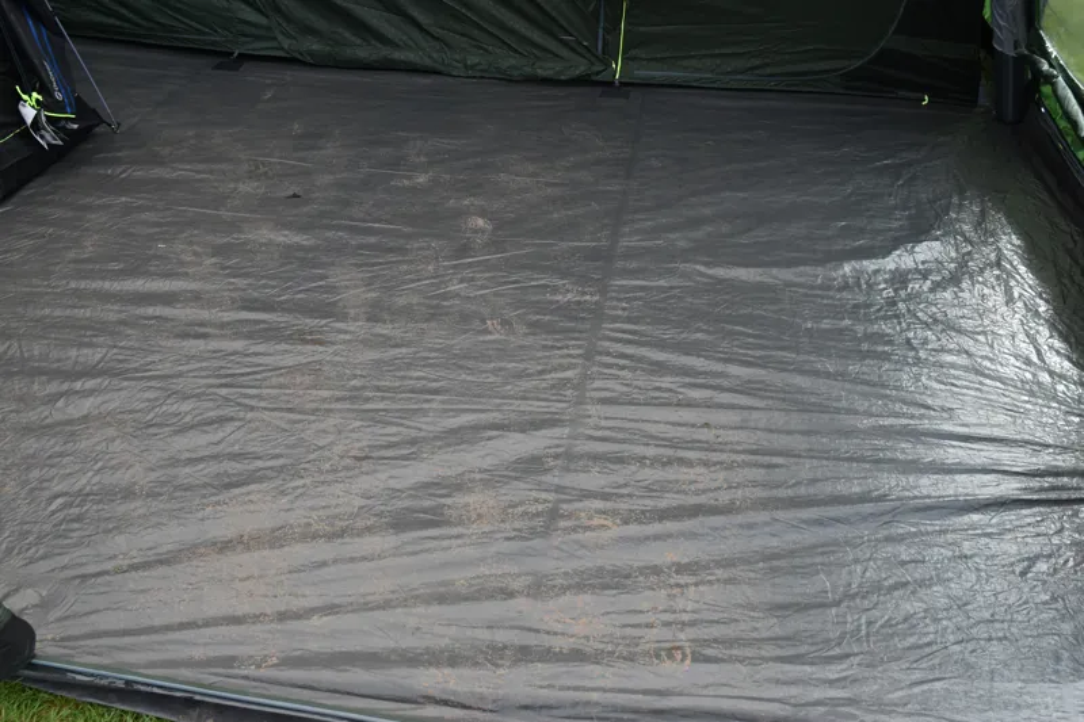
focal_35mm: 33
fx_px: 993
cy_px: 361
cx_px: 542
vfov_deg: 40.0
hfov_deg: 57.2
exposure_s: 1/200
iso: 400
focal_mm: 22
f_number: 7.1
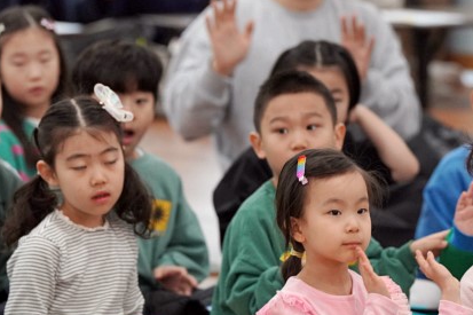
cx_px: 373
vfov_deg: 3.1
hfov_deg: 4.7
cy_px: 268
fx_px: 5726
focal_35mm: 436
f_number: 4
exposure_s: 1/250
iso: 2500
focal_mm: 200
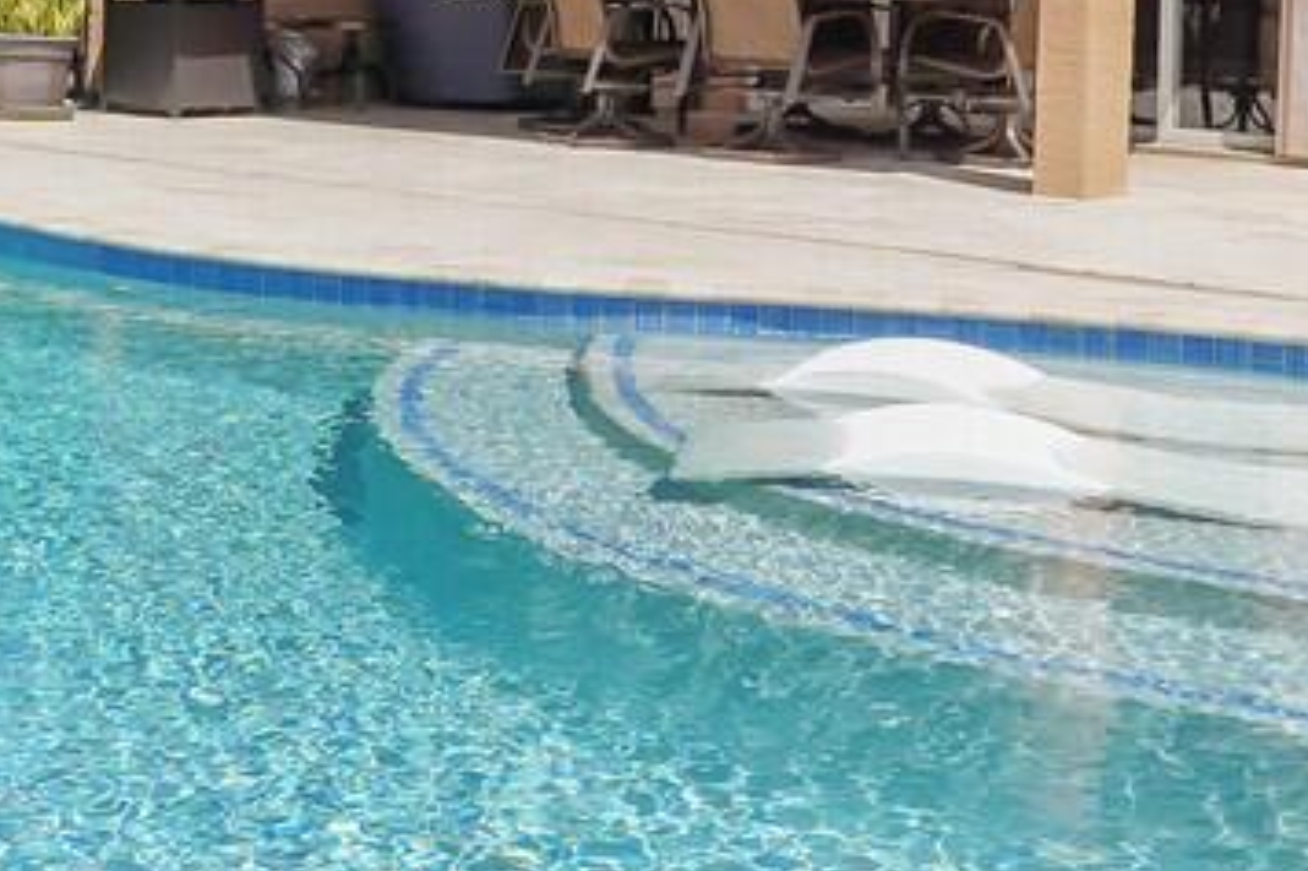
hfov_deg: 26.8
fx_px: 2615
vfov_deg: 18.2
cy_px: -88
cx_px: 48
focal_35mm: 72
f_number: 9
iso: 800
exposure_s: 1/2500
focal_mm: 16
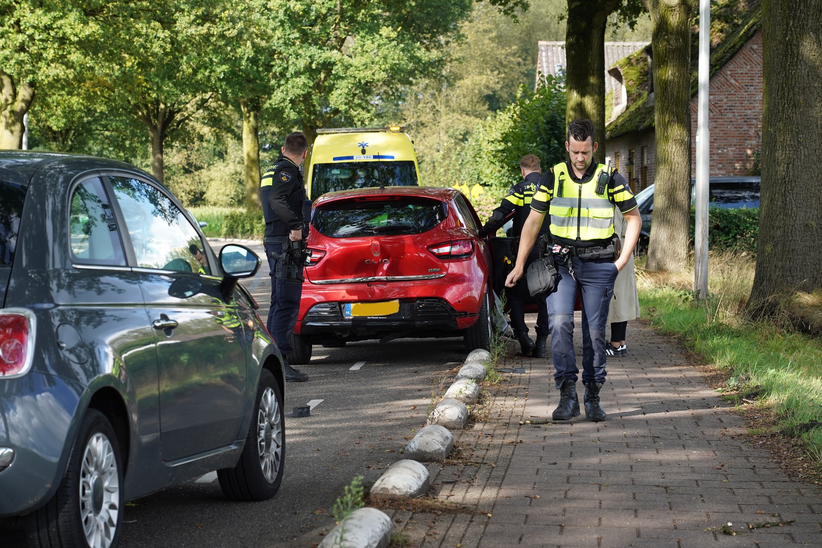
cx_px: 411
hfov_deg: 19.5
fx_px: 2397
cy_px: 274
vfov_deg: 13.0
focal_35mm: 105
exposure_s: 1/200
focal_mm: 105
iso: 320
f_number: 7.1
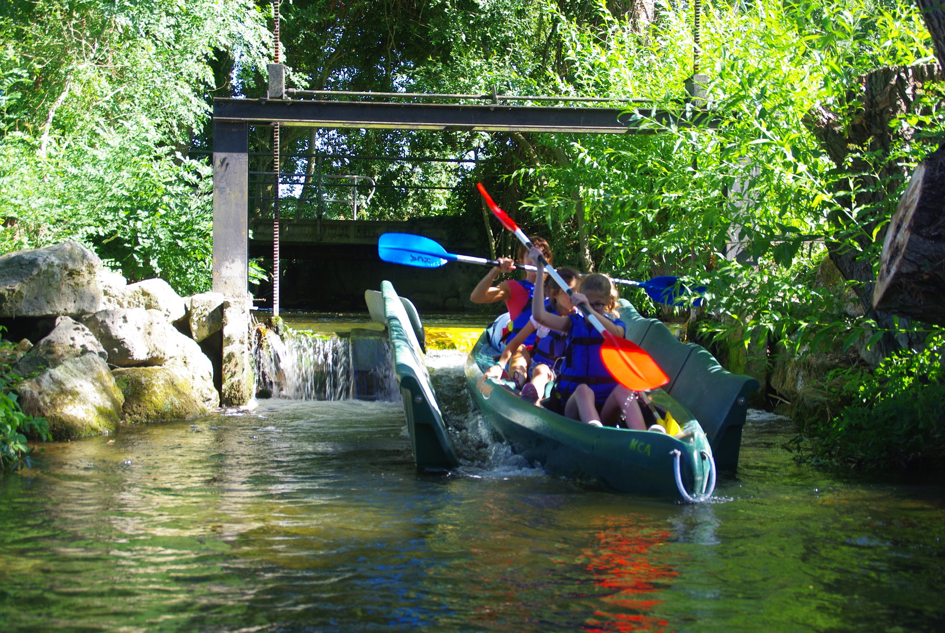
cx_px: 472
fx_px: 1577
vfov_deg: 22.7
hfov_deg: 33.4
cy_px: 316
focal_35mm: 60
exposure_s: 1/90
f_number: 6.7
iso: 100
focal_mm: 40
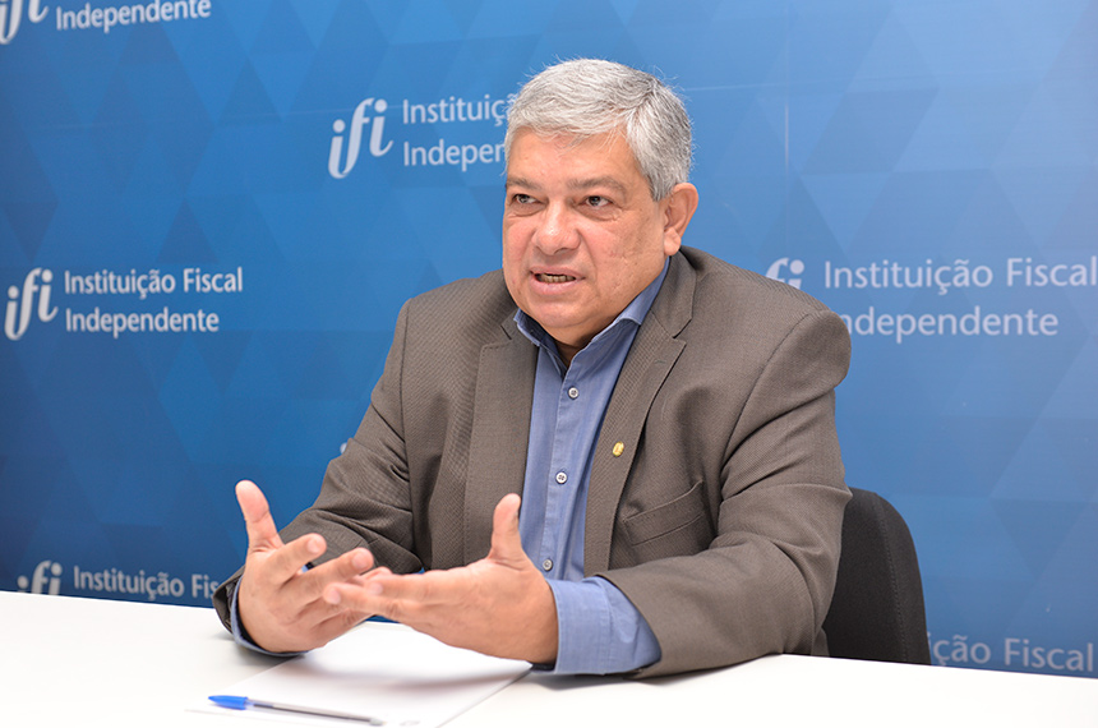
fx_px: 1461
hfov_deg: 41.2
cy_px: 364
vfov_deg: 28.0
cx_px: 549
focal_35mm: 48
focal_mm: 48
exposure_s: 1/60
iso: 400
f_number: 4
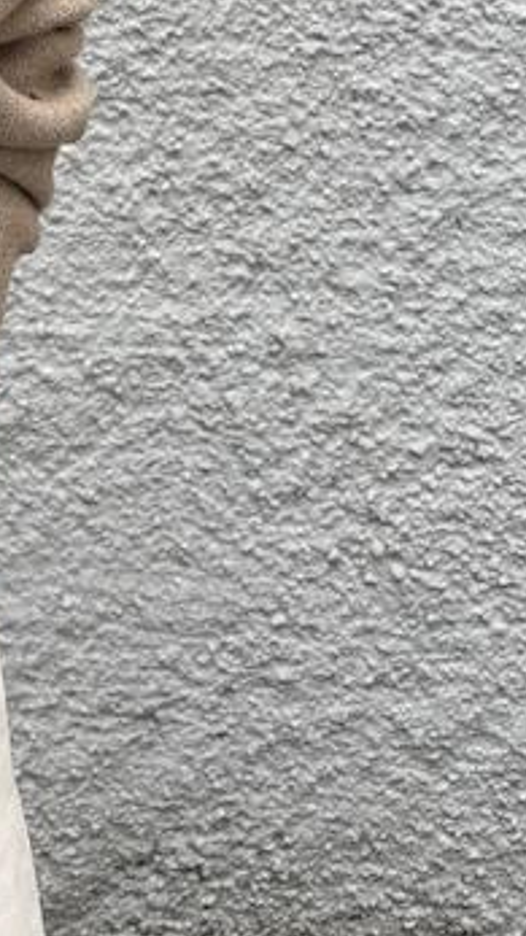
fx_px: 1985
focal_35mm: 80
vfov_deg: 24.4
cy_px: -136
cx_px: -251
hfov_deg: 14.2
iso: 32
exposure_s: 1/122
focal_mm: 5.96
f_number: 1.6
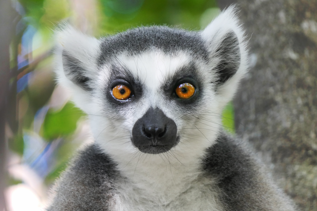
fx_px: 5589
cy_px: 106
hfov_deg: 3.2
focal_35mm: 635
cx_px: 158
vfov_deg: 2.2
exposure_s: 1/125
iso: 800
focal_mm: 176
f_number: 4.5
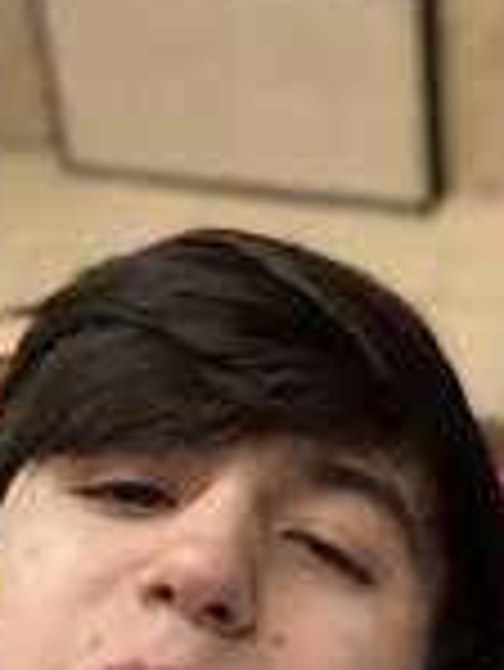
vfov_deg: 20.7
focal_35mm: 86
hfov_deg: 16.5
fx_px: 1667
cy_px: 872
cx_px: 608
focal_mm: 2.87
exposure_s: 1/17
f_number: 2.2
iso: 500
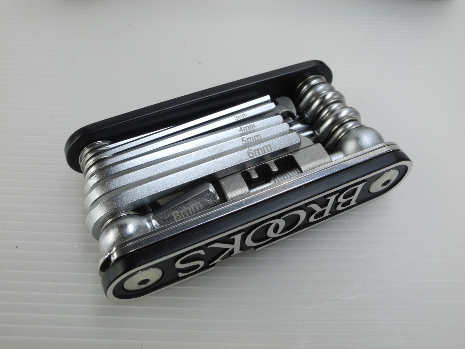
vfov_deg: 46.8
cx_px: 232
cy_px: 174
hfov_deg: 60.0
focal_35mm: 30
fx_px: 403
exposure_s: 1/31.5
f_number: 4.5
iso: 252
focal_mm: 6.4
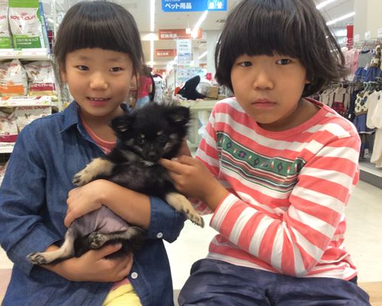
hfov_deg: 50.2
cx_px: 169
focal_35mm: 36
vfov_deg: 41.2
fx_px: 407
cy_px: 149
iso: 64
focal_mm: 3.3
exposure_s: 1/24
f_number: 2.4
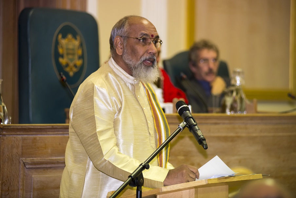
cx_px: 148
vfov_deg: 10.2
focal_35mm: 135
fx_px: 1110
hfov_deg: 15.2
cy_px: 99
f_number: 2.8
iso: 1600
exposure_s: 1/250
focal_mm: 135
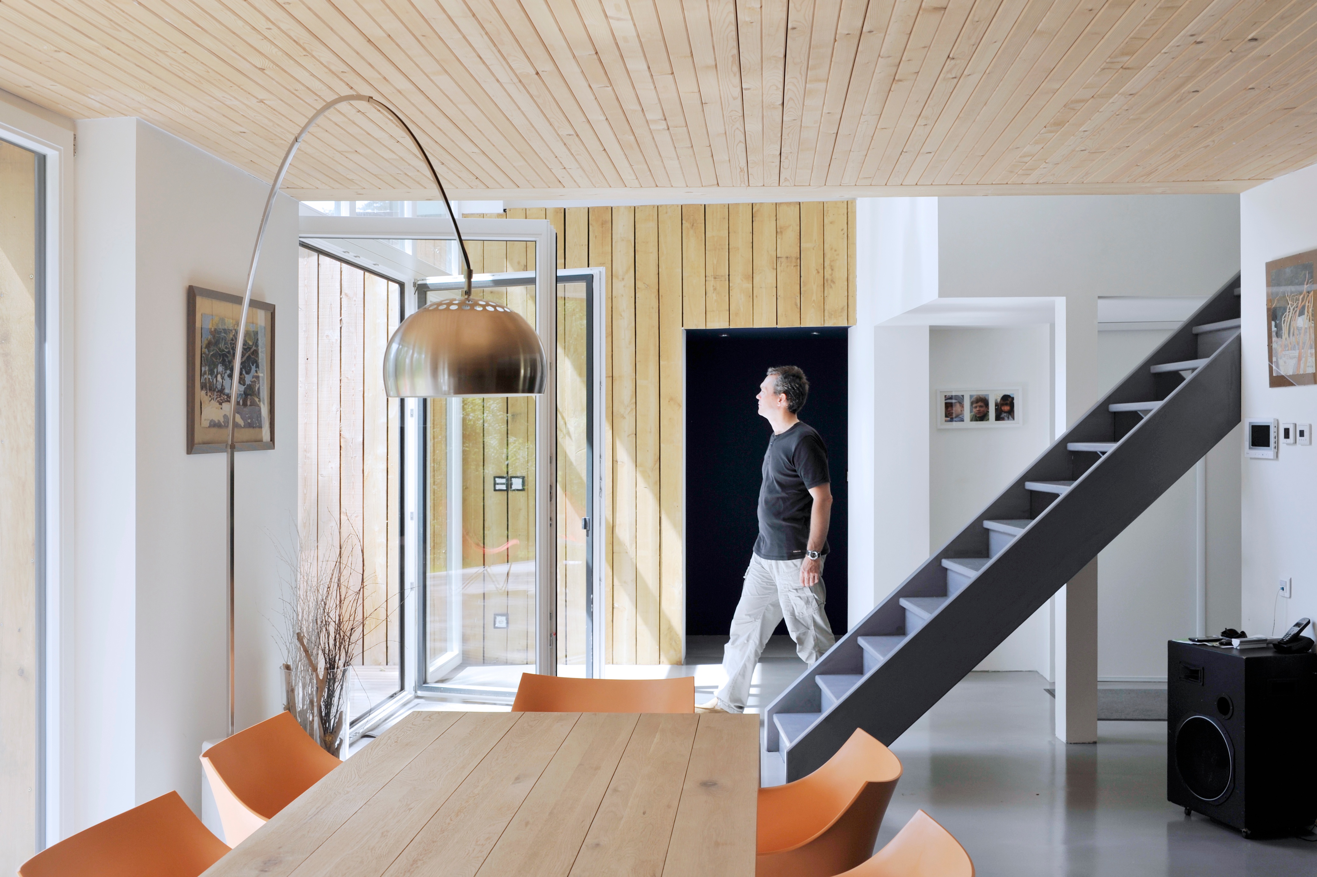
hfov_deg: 50.7
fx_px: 1389
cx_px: 658
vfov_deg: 35.0
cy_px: 438
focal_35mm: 38
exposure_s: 1/160
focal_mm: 38
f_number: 6.3
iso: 200
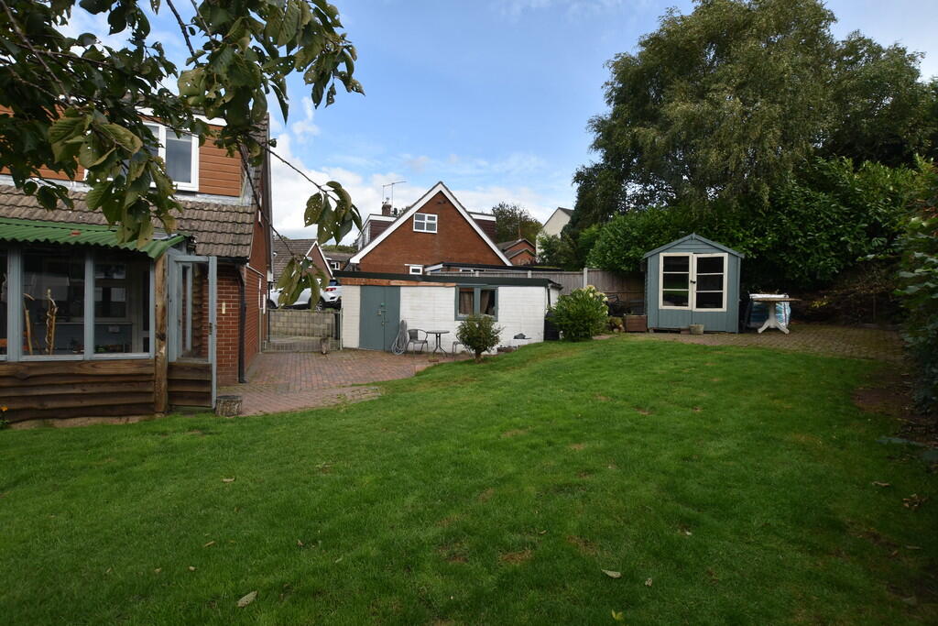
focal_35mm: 15
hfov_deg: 100.4
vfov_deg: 77.3
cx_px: 469
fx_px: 391
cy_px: 313
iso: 200
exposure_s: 1/250
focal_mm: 10
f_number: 8
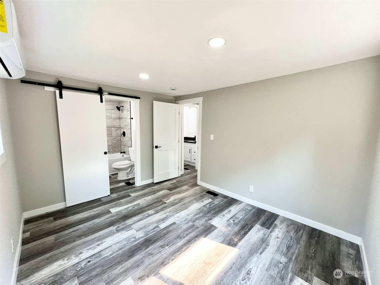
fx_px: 143
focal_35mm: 13
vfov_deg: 89.9
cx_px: 190
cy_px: 142
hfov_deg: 106.2
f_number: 1.8
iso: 64
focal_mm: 1.57
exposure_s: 1/120
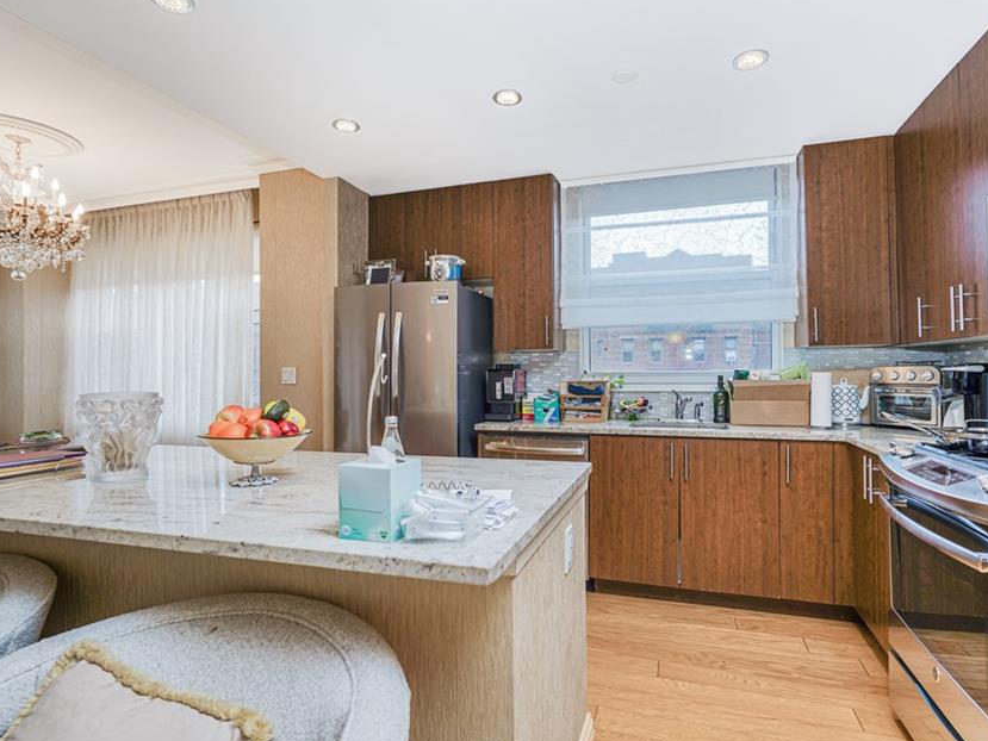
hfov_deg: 84.6
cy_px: 362
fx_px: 542
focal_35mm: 19
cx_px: 515
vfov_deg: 68.7
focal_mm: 16
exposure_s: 1/50
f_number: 4.5
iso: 50
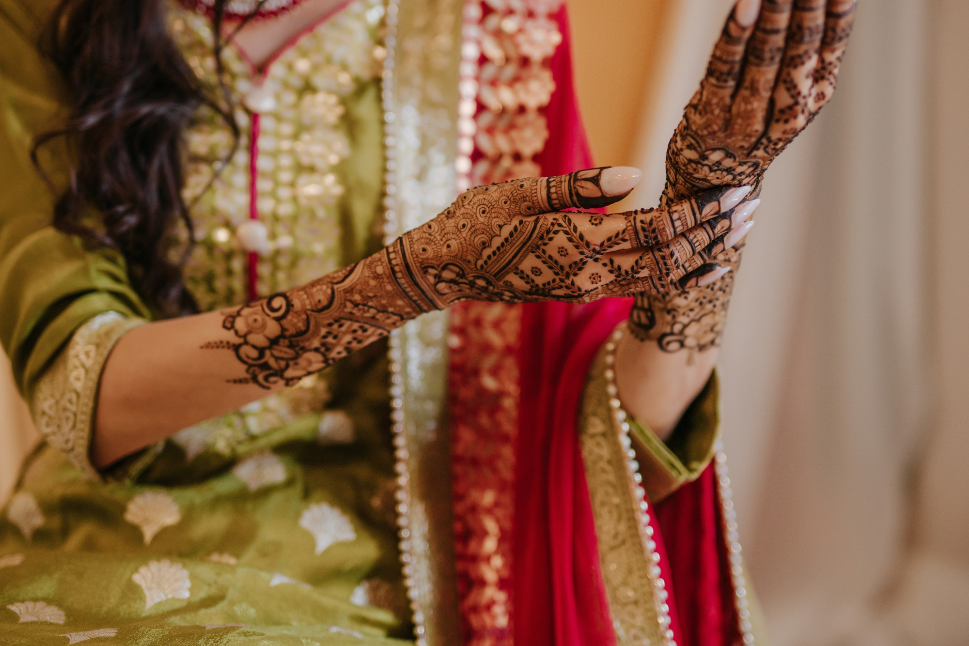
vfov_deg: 21.2
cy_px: 270
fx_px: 1723
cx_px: 442
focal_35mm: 64
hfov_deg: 31.4
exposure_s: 1/320
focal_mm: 50
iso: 640
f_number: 1.6
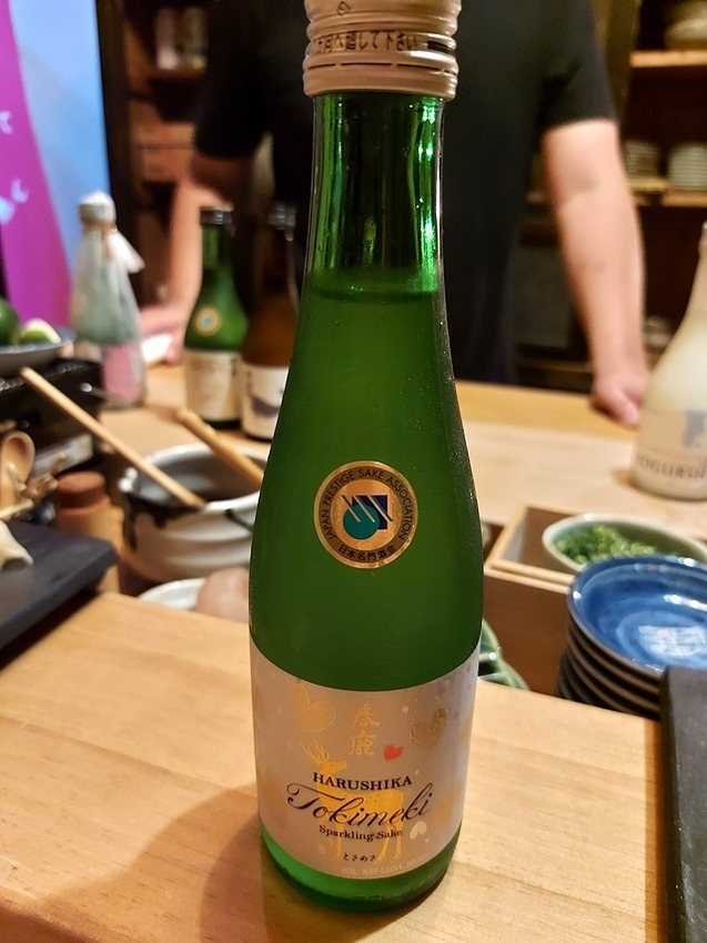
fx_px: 654
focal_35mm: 24
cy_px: 472
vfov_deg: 71.6
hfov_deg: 56.8
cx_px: 354
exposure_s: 1/20
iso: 800
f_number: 1.8
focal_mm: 5.23
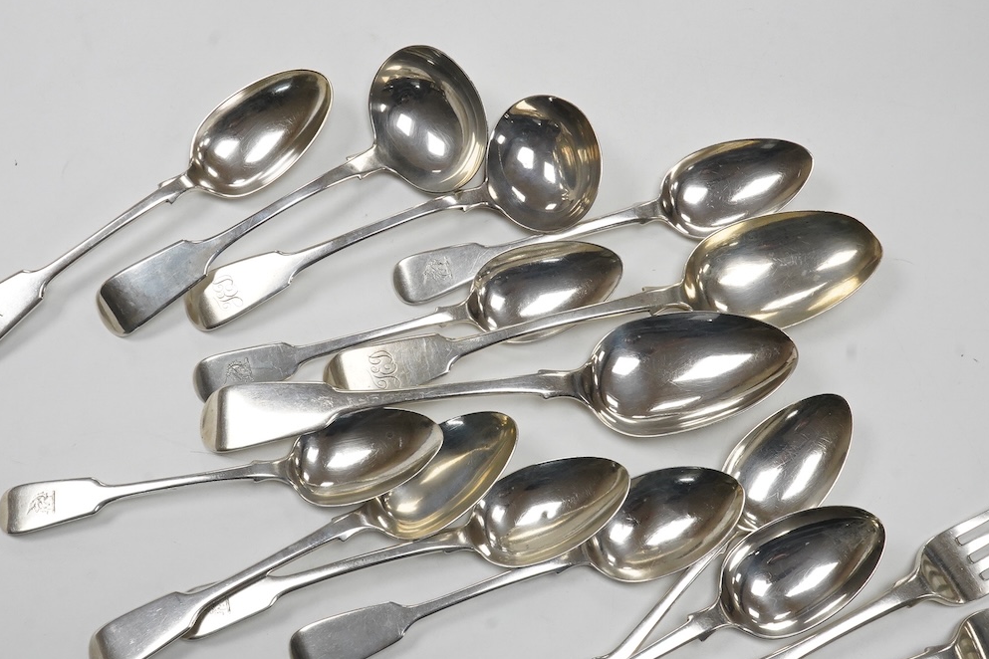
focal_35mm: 51
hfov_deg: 38.9
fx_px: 1401
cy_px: 343
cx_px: 453
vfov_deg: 26.5
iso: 2500
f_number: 20
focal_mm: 30
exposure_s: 1/125
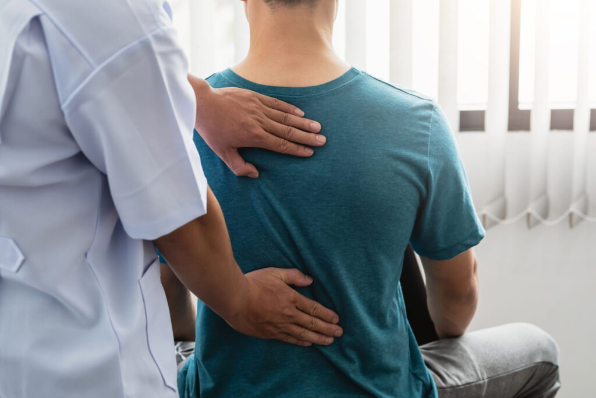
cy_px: 199
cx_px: 298
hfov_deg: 23.9
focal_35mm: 85
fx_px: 1408
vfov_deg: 16.1
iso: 250
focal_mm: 85
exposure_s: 1/160
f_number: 4
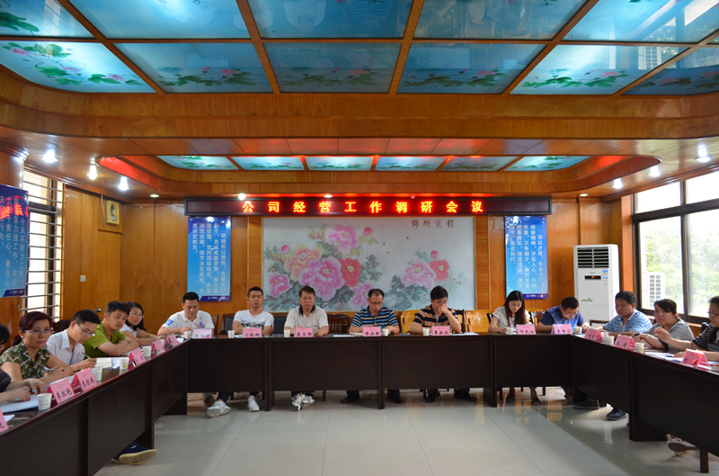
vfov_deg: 47.7
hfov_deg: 67.5
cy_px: 238
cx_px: 360
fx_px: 538
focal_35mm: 27
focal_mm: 18
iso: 640
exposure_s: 1/60
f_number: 4
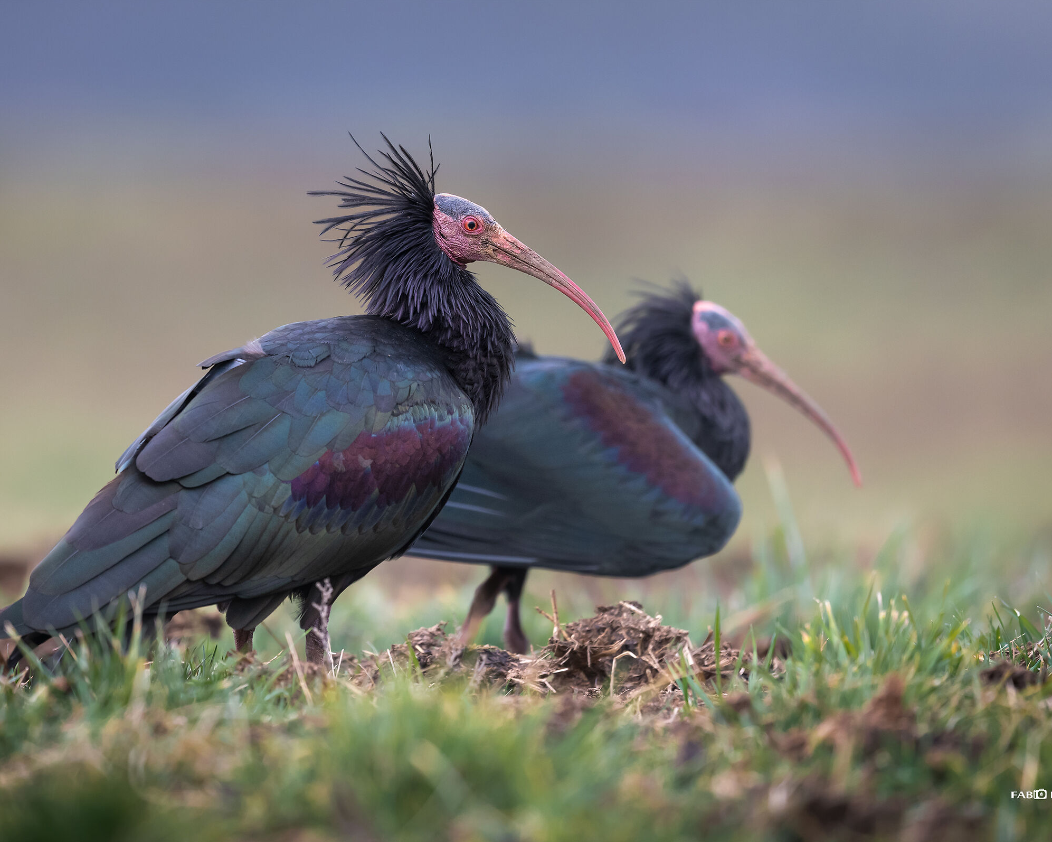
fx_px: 17590
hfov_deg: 3.4
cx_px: 527
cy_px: 421
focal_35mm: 565
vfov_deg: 2.7
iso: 560
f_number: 4
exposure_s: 1/500
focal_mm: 500
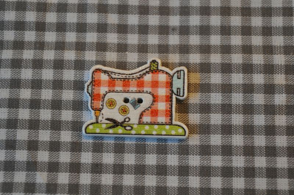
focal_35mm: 82
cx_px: 147
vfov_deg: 16.5
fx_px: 673
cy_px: 98
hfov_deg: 24.7
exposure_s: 1/40
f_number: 5.6
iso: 800
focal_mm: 55
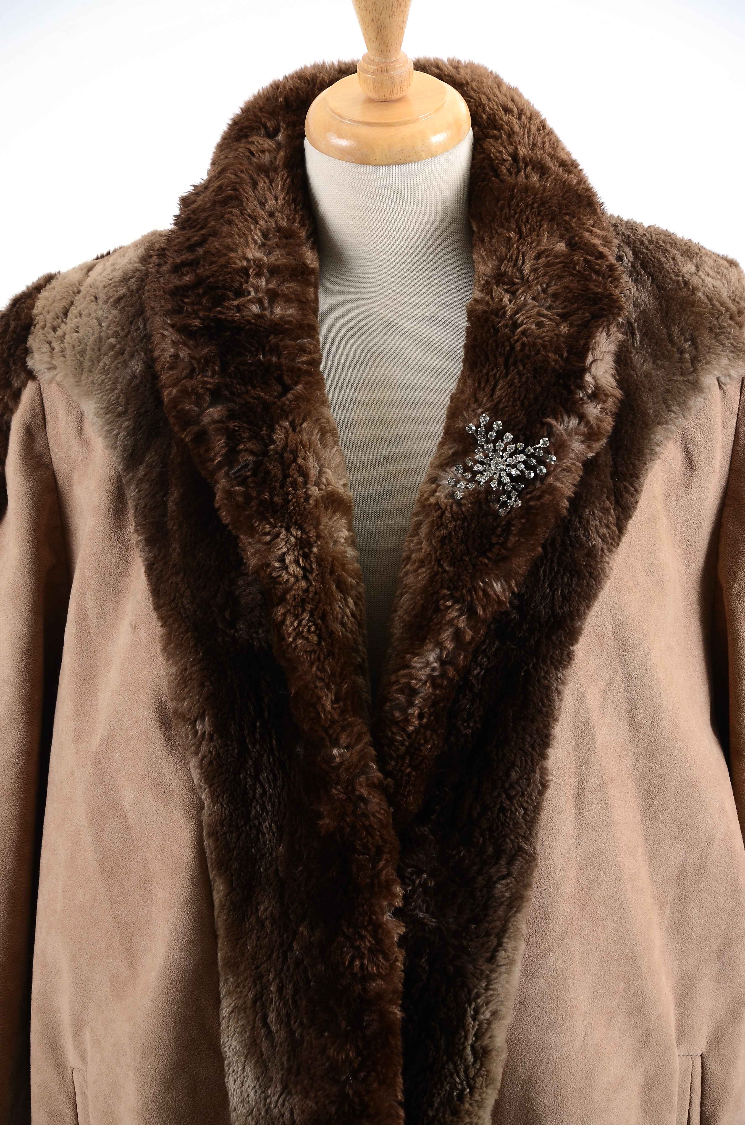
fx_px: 4911
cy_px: 562
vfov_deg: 13.1
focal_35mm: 158
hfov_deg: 8.7
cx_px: 372
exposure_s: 1/80
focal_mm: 105
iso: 160
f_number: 7.1
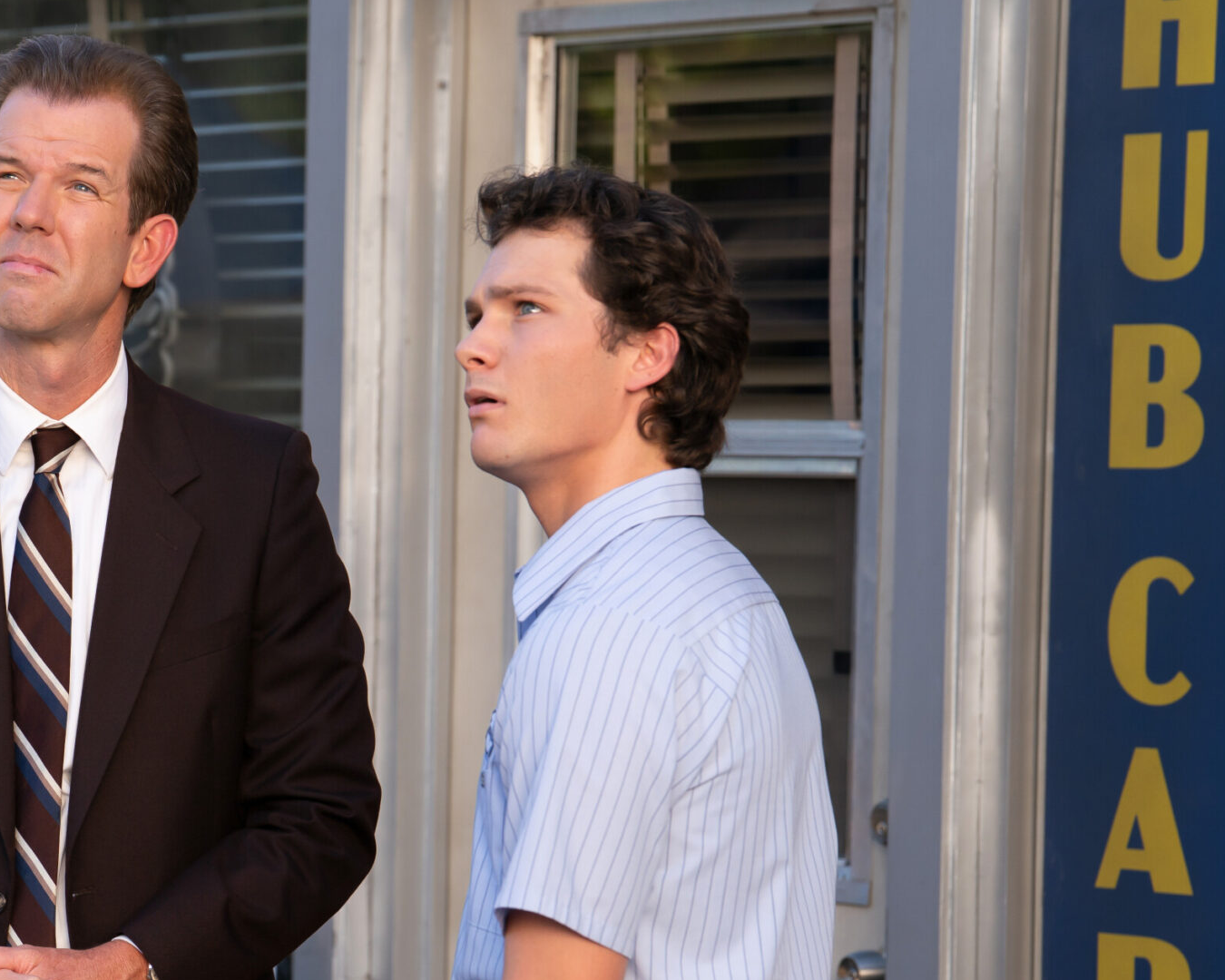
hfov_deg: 9.2
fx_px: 7614
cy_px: 750
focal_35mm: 210
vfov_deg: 7.4
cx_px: 149
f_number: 5
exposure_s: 1/500
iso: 400
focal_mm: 118
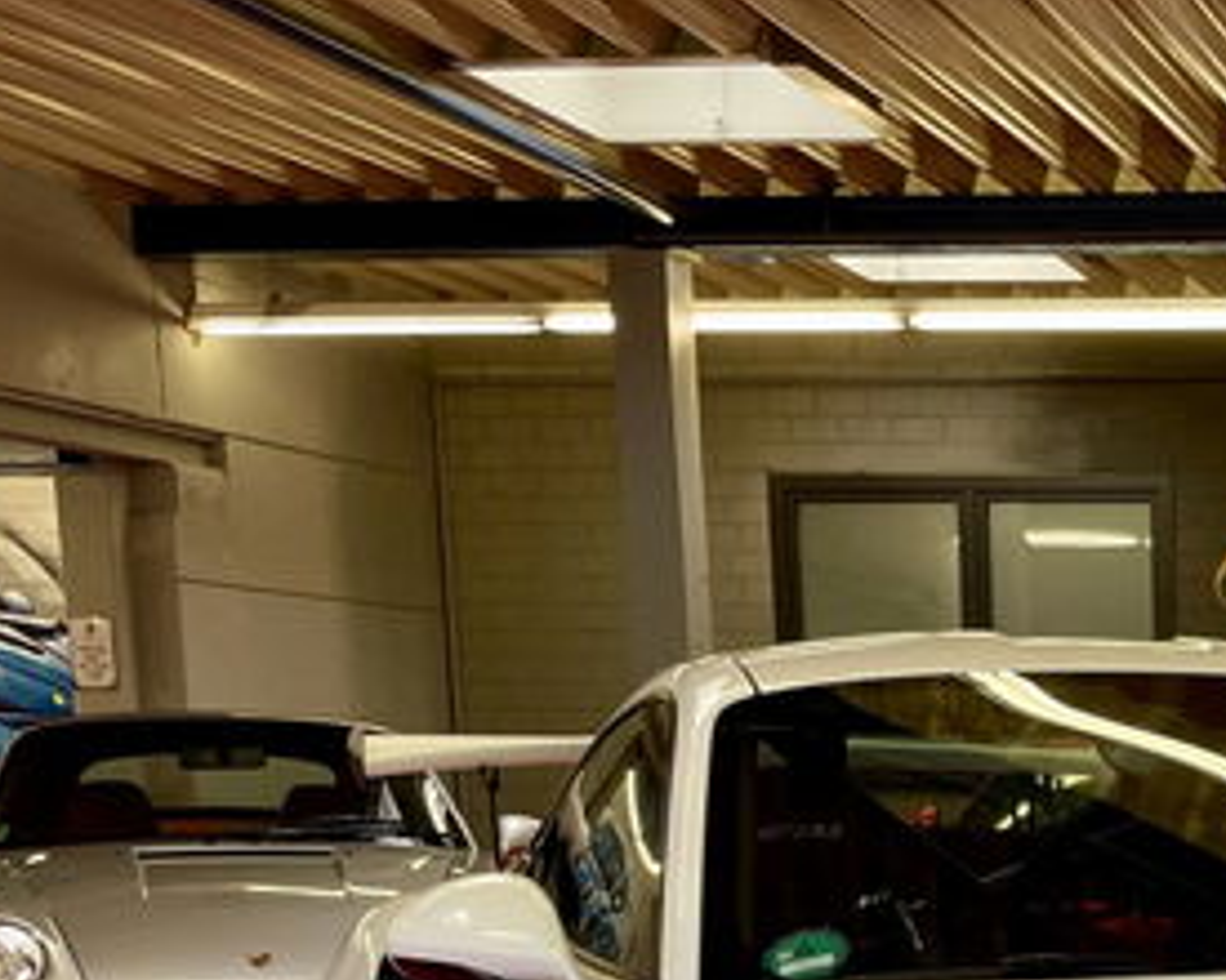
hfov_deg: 24.1
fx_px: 2576
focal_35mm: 71
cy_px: 1238
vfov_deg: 20.0
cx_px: 1507
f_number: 1.6
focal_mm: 4.2
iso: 32
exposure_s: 1/123
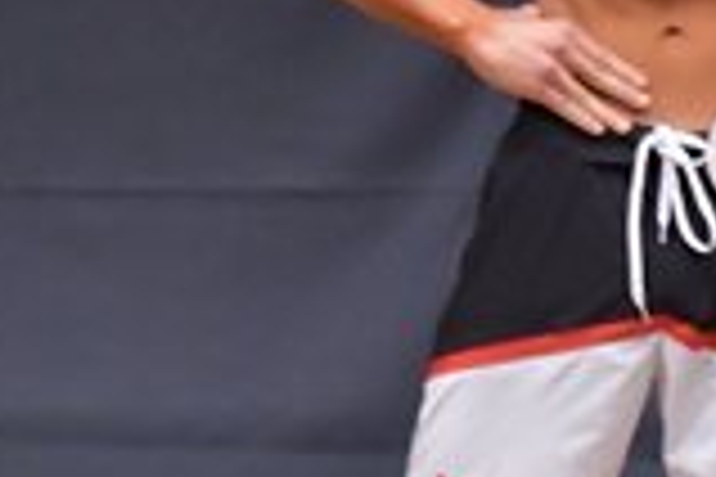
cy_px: 320
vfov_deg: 1.1
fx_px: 24680
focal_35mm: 1241
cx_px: 777
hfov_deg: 1.7
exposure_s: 1/400
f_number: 5.6
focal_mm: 170
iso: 6400
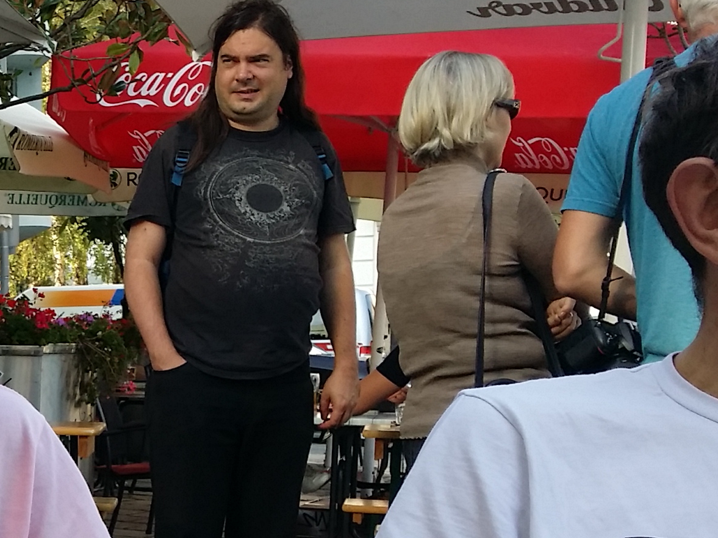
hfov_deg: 21.0
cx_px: -179
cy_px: 475
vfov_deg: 16.9
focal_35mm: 86
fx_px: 1783
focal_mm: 4.13
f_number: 2.2
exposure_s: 1/269
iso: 50
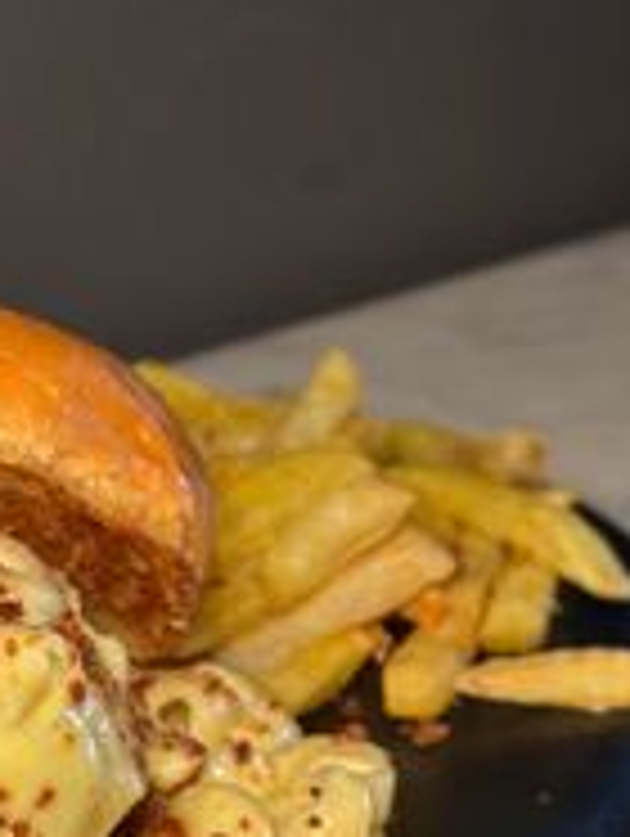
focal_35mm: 110
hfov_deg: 13.2
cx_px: -50
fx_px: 2663
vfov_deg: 17.8
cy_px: 515
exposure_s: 1/105
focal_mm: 6.86
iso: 100
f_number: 1.78
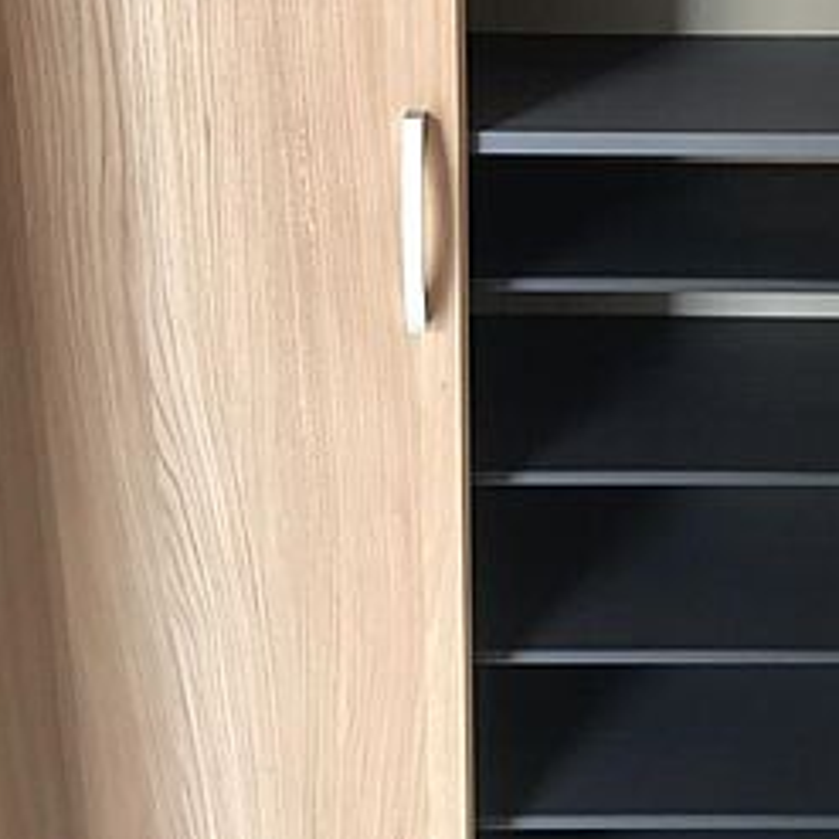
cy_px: 129
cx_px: 591
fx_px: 1316
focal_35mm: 48
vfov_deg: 33.9
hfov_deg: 34.9
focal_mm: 3.99
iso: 32
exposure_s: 1/33
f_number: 1.8
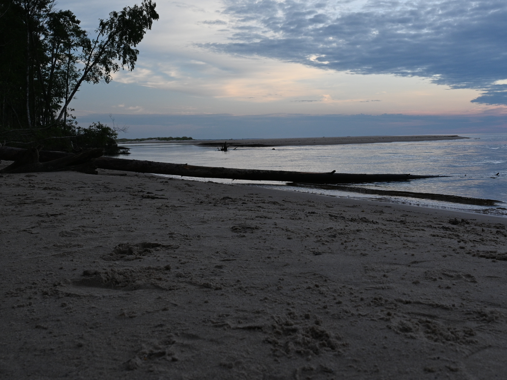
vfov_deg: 34.1
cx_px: 304
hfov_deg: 44.6
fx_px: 615
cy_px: 132
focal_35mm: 42
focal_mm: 24
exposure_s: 1/100
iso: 640
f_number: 10
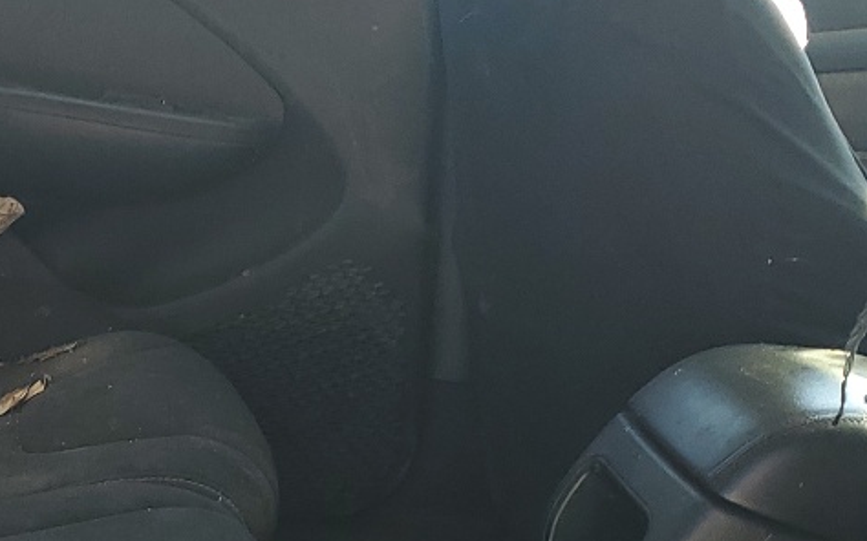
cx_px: 48
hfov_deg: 21.7
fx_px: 2197
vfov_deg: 14.0
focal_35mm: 93
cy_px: 408
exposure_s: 1/179
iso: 50
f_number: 1.5
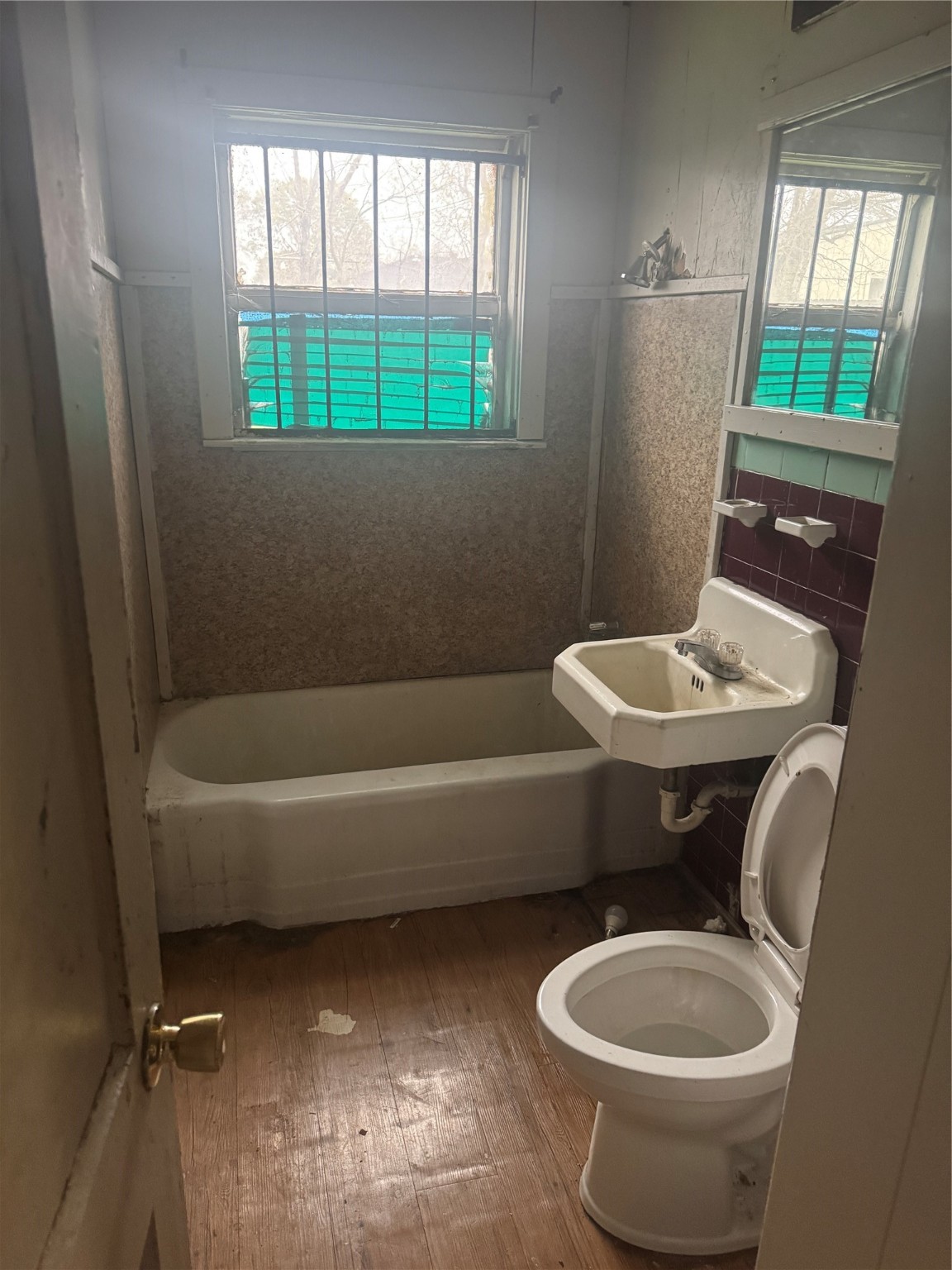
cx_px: 476
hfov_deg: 56.8
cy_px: 635
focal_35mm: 24
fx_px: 880
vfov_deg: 71.6
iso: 800
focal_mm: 6.76
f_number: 1.78
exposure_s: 1/53
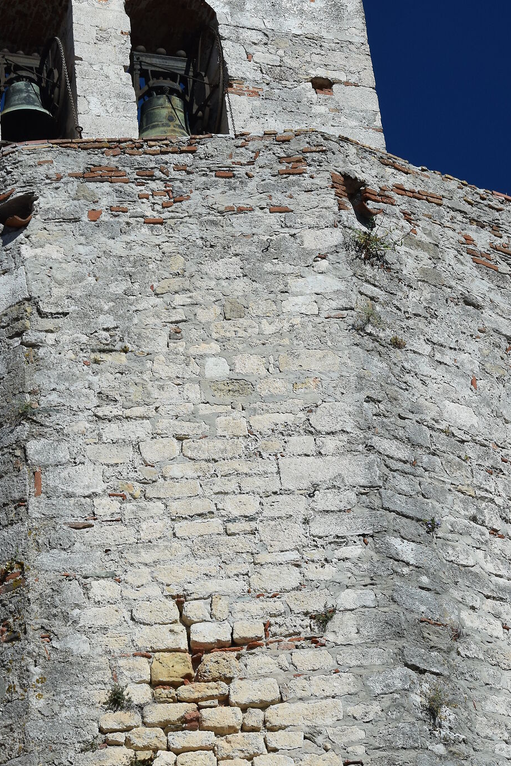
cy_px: 143
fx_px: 2343
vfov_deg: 18.4
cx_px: 186
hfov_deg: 12.4
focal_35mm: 110
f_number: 9
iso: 200
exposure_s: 1/320
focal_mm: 42
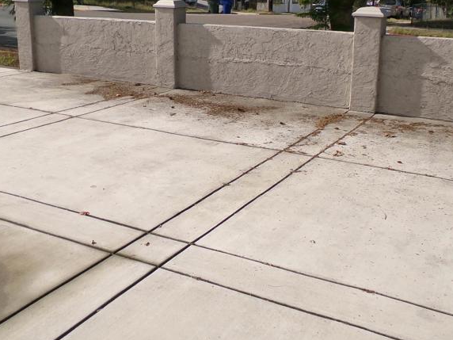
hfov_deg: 43.8
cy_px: 107
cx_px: 249
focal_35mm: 43
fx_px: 563
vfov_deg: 33.2
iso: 100
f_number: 11.07
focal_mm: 4.3
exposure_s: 1/120
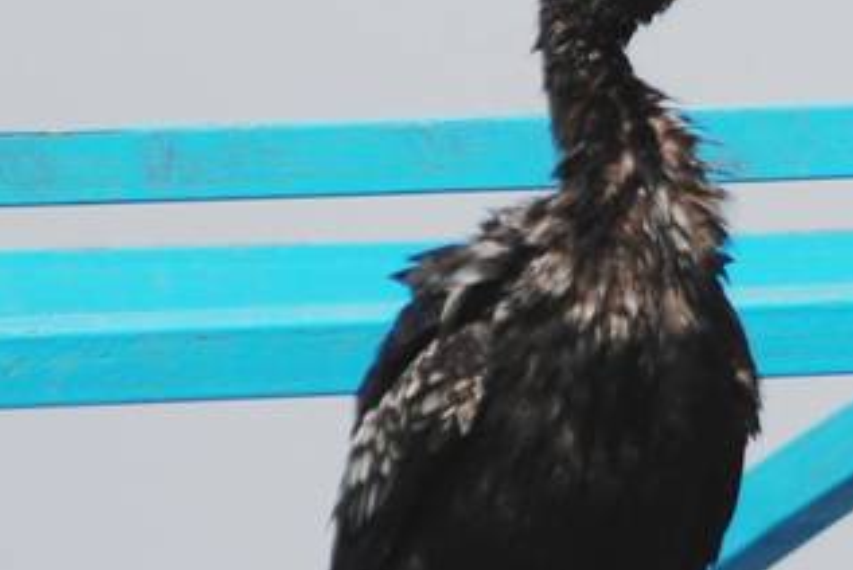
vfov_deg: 0.4
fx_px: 89740
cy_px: 181
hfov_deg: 0.5
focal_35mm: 3784
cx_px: 681
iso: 200
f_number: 6.3
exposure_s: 1/800
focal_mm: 500
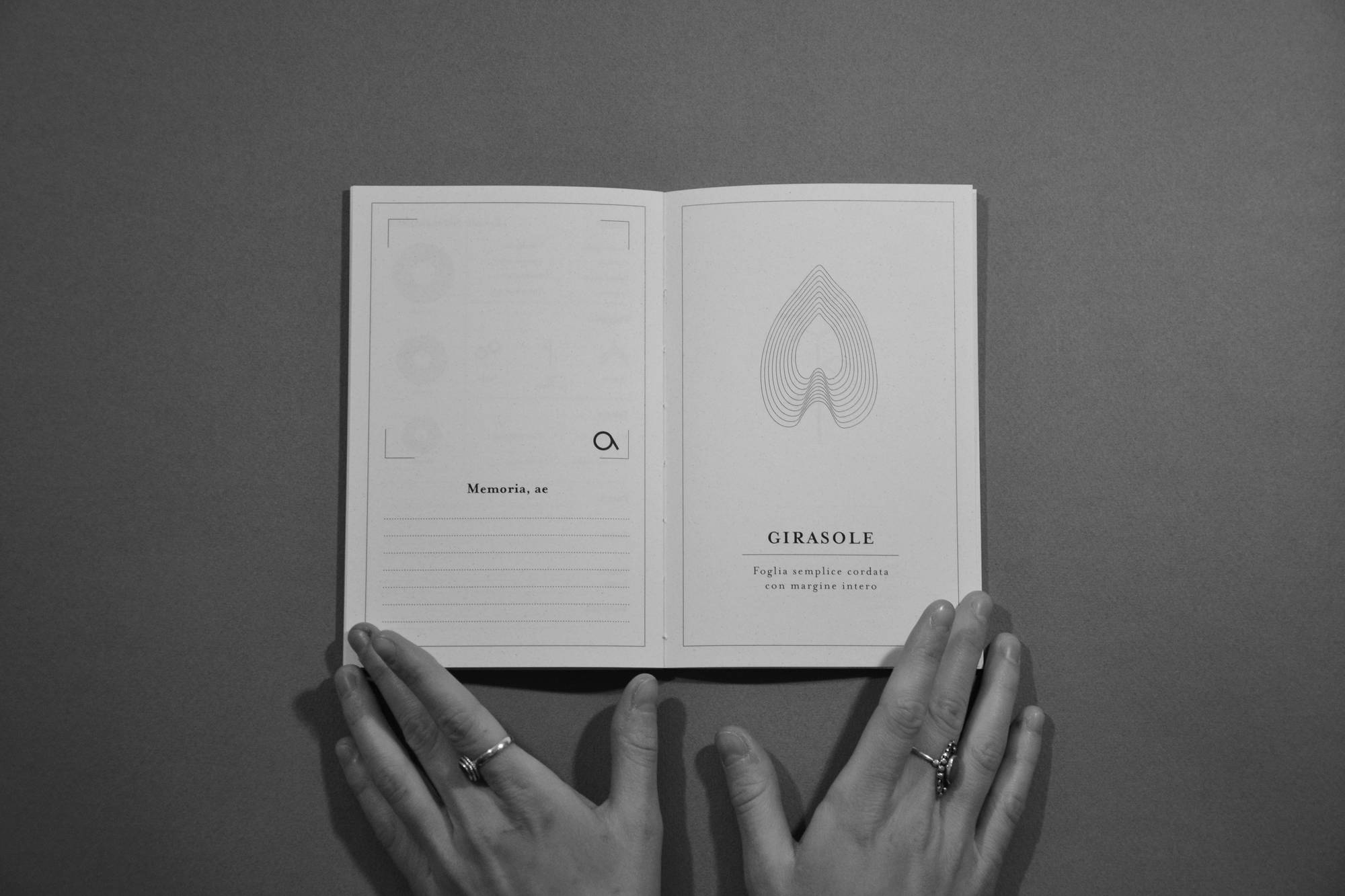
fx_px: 2690
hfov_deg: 28.1
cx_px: 672
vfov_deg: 18.9
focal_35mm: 72
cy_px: 448
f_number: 4.8
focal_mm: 48
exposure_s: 1/60
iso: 640
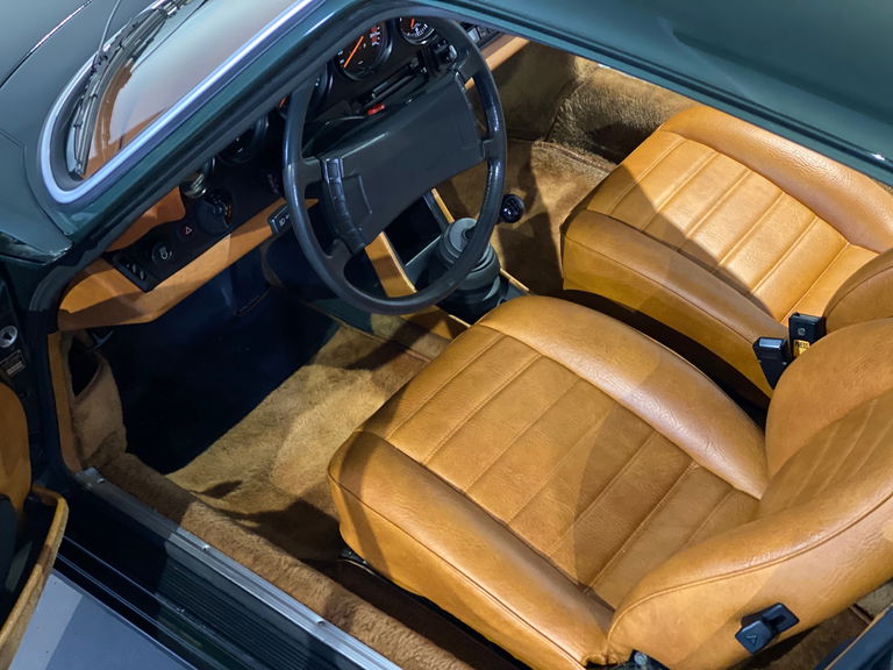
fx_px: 1341
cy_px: 335
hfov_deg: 36.8
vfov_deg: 28.0
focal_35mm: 52
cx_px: 446
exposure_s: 1/15
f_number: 2
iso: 500
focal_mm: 6
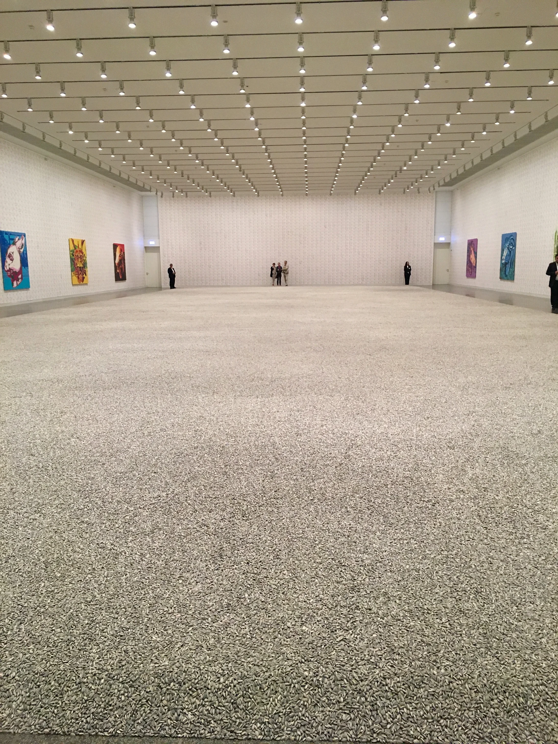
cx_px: 279
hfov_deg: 48.2
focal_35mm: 29
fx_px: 623
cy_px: 372
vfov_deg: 61.7
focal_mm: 4.15
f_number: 2.2
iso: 160
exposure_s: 1/33
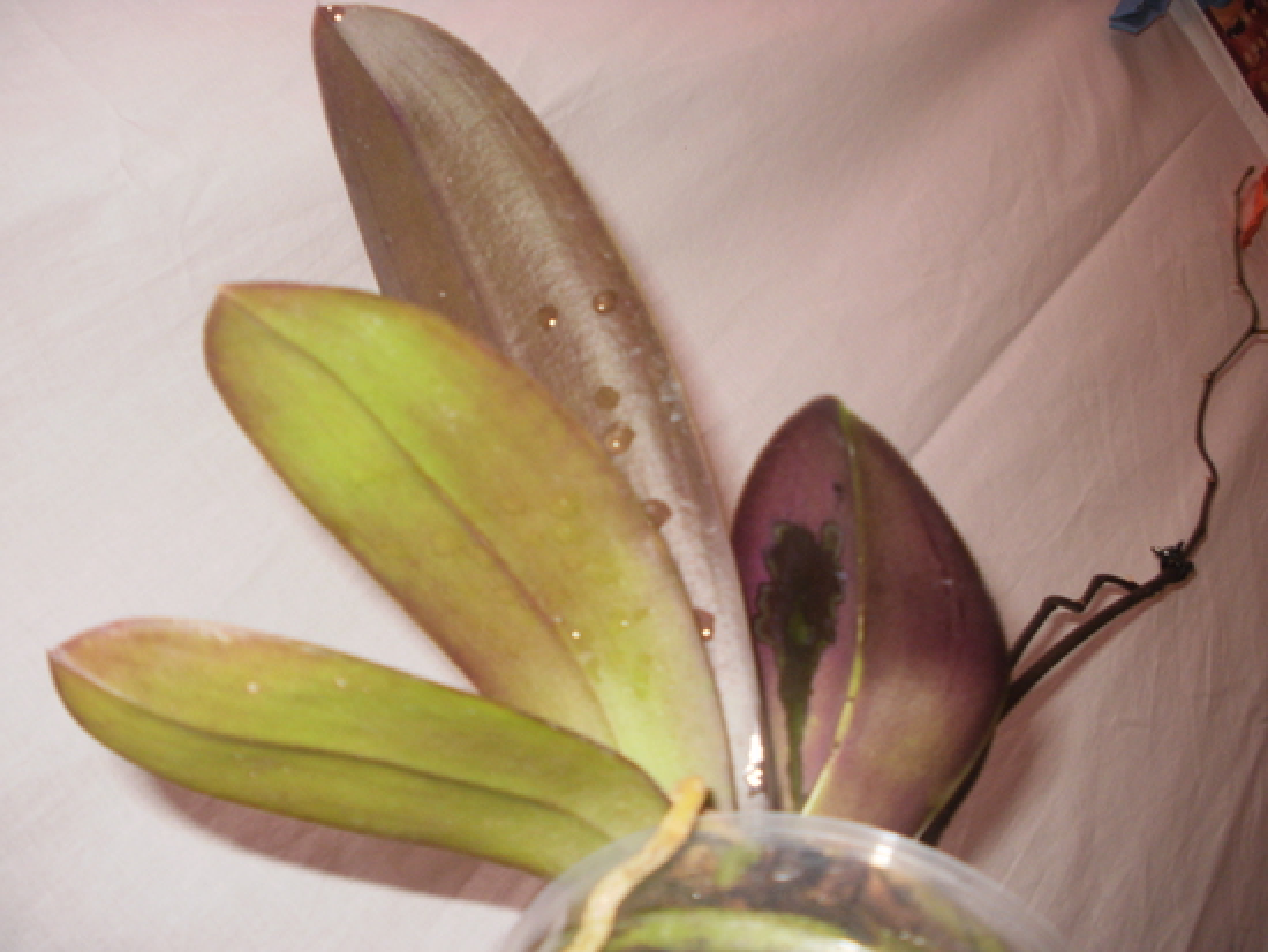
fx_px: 1319
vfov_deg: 39.7
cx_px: 634
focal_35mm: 36
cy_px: 476
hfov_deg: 51.3
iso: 125
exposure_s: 1/30
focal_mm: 6.3
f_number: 3.5
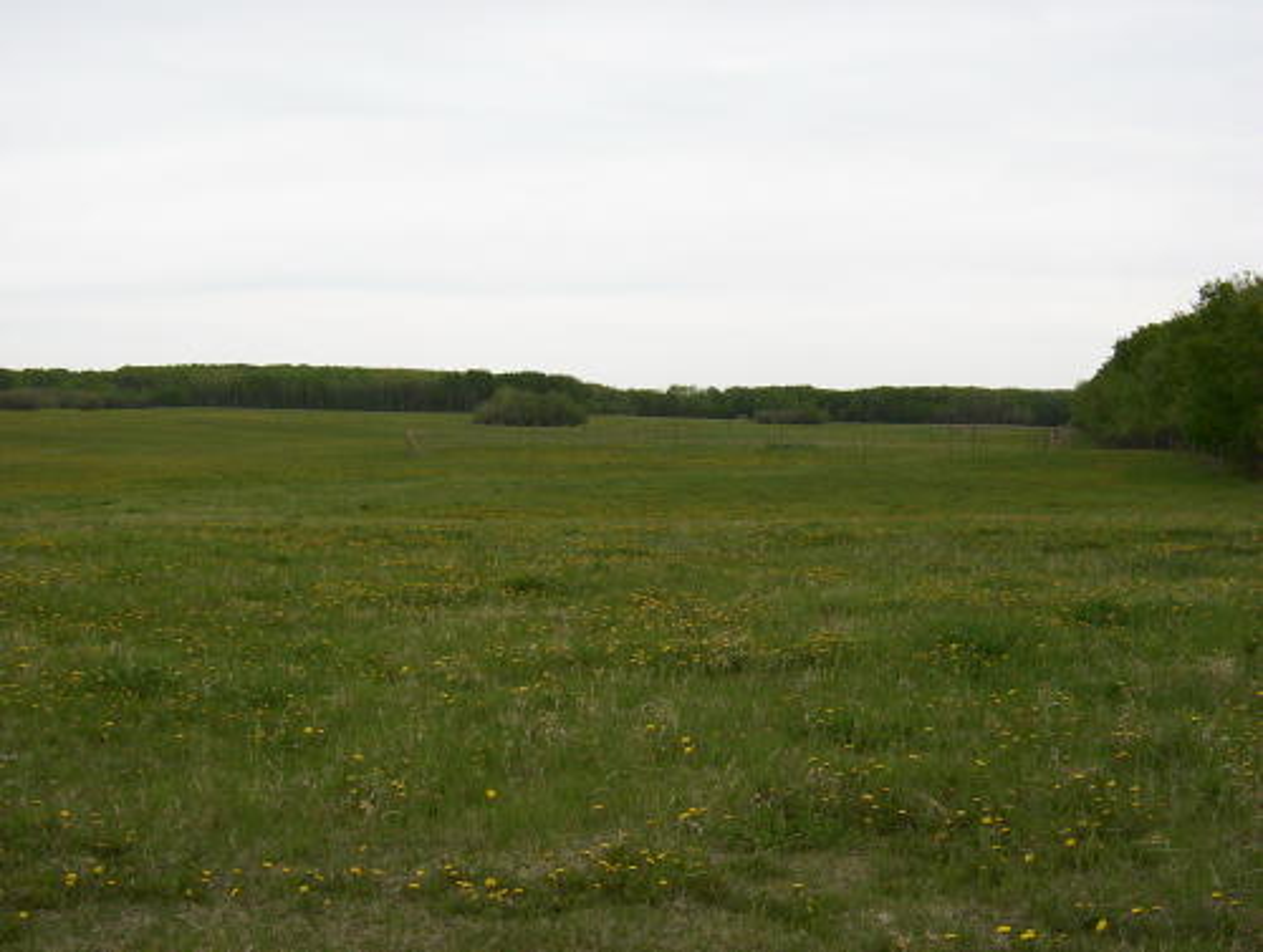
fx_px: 1901
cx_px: 632
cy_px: 476
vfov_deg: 28.1
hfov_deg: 36.8
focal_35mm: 52
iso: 100
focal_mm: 6.78
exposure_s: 1/622
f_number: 4.22
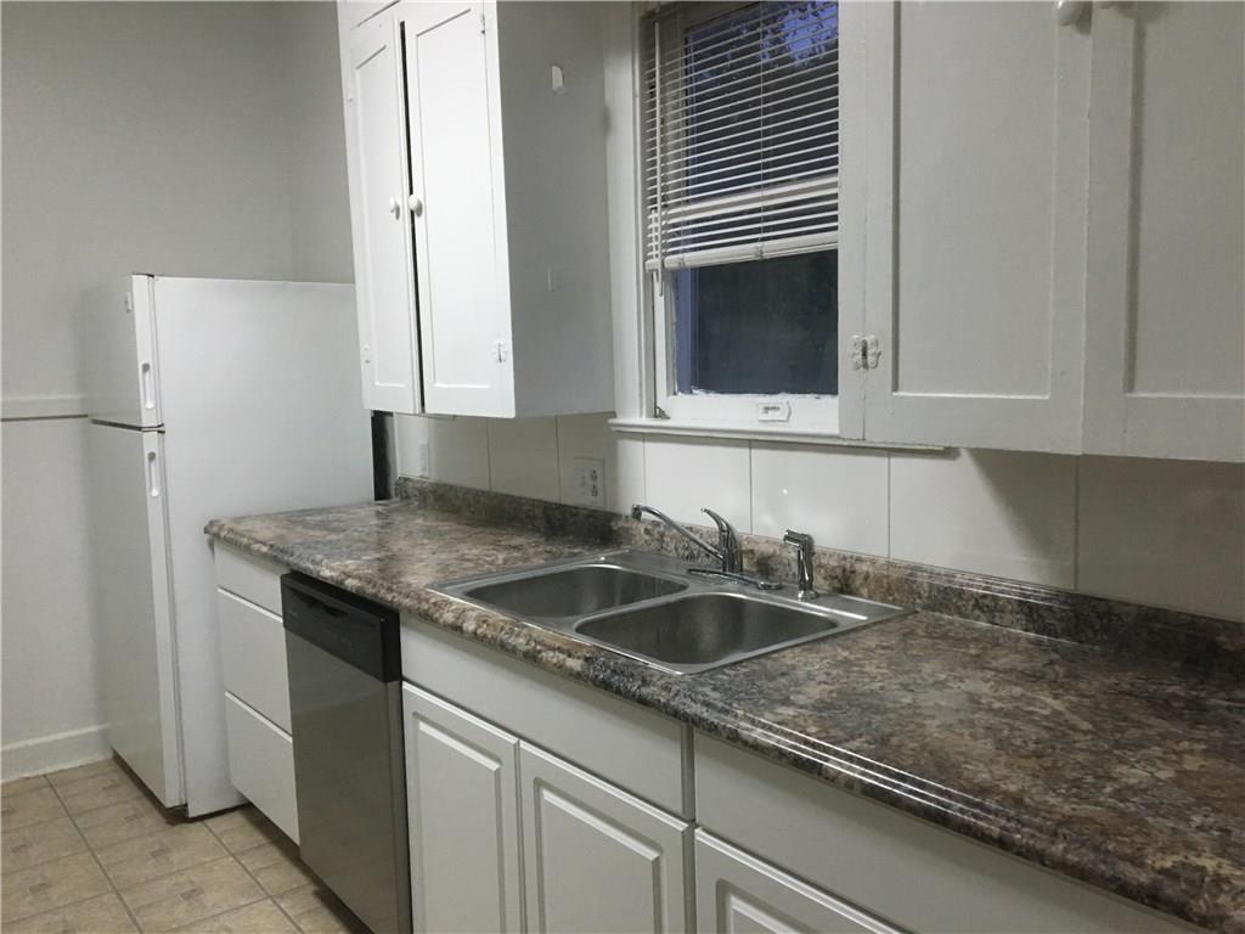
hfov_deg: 61.7
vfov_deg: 48.2
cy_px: 467
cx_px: 622
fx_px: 1043
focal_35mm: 29
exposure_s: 1/30
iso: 125
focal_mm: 4.15
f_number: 2.2
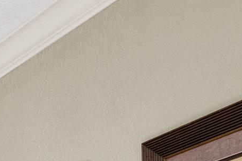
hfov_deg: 11.7
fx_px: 679
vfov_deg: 11.3
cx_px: -465
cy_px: 389
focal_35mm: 101
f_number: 11
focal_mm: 15
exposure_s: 1/10
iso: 400
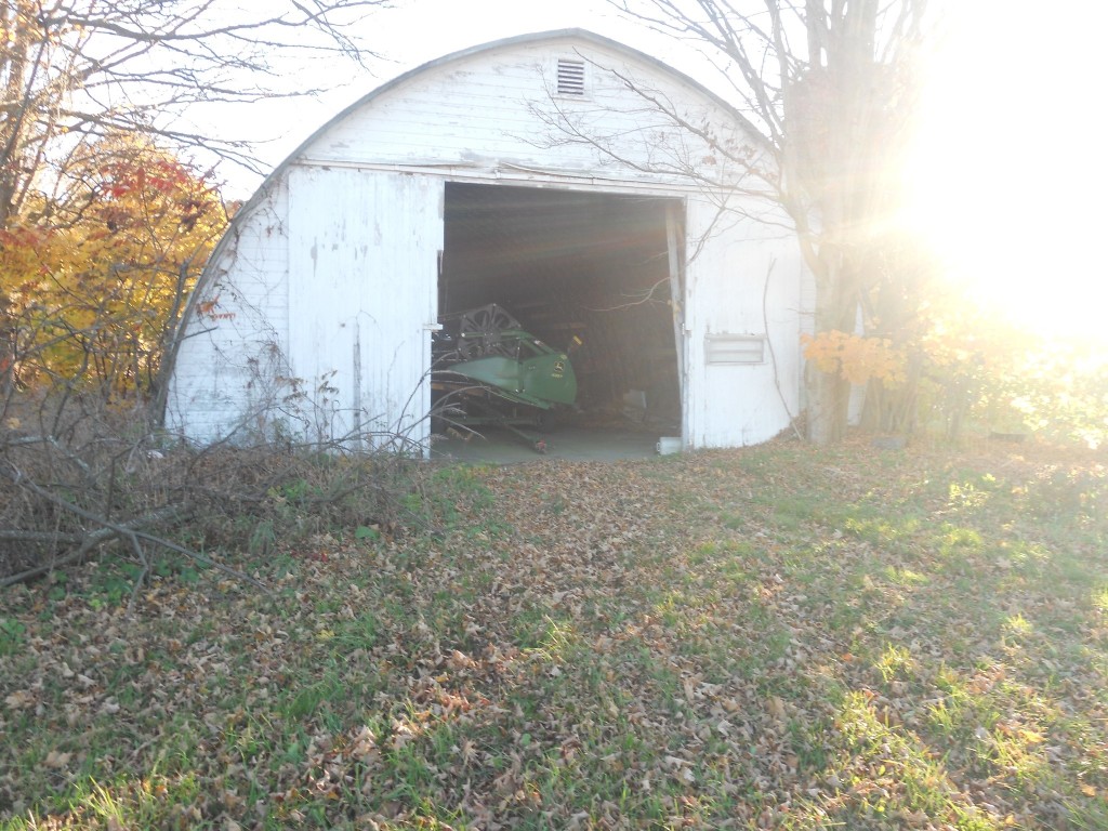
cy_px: 416
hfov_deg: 56.8
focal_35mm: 32
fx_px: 1024
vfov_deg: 44.2
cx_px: 554
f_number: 3.5
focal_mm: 5.8
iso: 80
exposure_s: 1/50
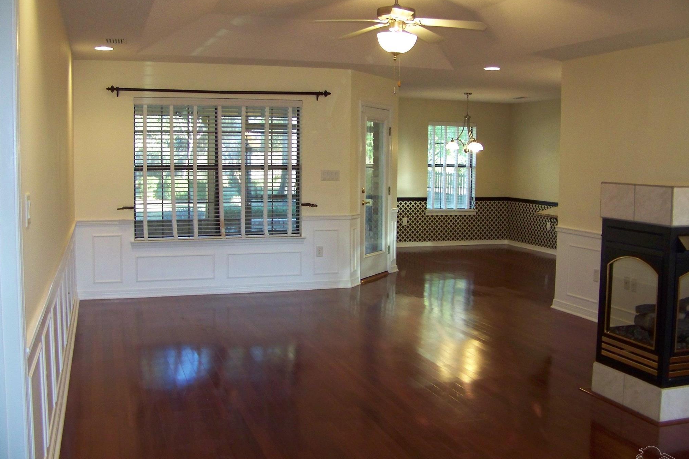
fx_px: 727
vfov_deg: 35.0
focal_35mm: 38
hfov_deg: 50.7
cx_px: 348
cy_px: 221
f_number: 2.8
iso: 200
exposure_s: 1/30
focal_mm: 5.85
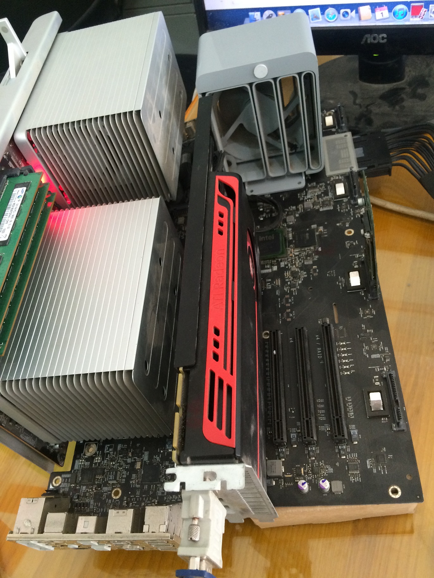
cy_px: 289
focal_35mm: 29
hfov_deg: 48.2
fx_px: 485
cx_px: 217
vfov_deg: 61.6
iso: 250
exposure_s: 1/33
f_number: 2.2
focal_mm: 4.15
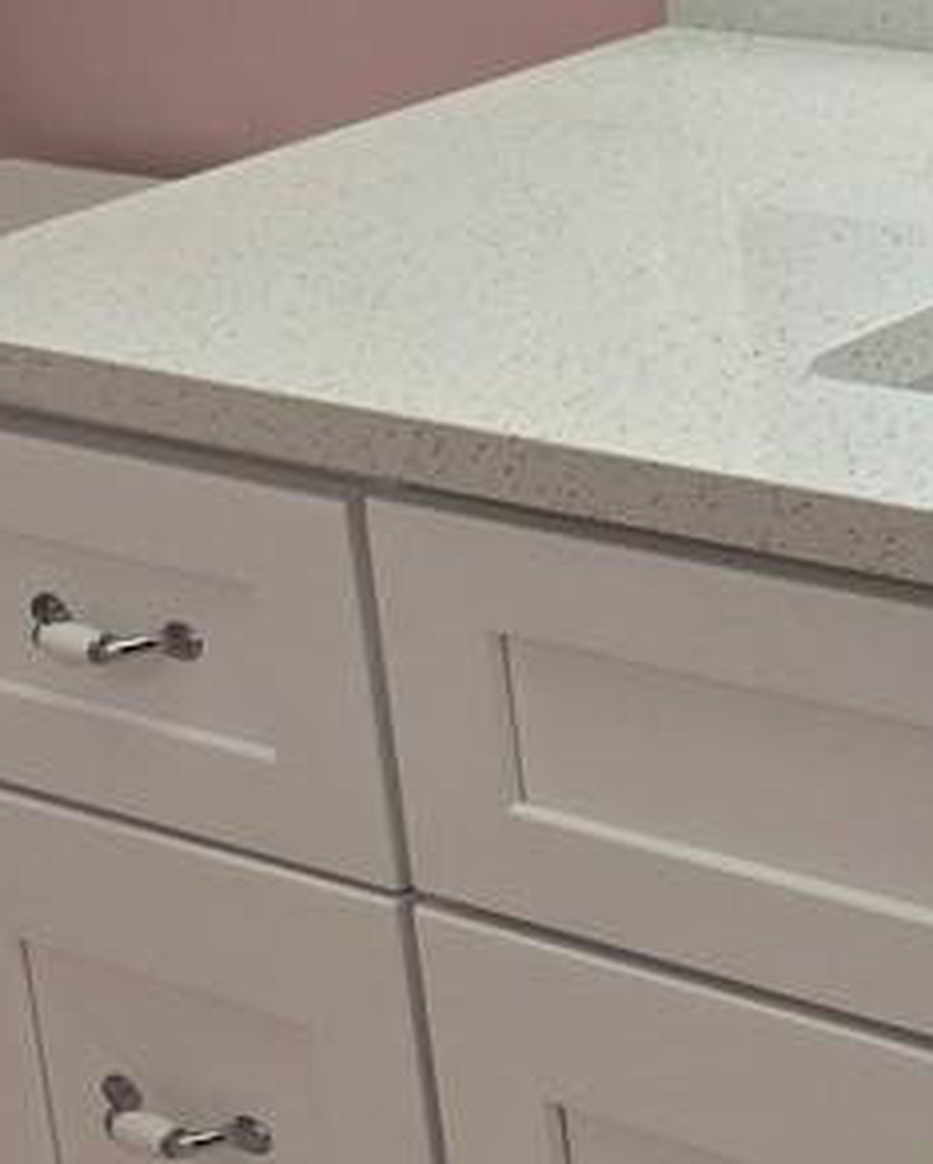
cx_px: 1806
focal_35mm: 123
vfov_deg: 14.9
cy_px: -359
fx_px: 4241
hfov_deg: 11.4
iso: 50
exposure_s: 1/120
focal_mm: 6.25
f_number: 1.7
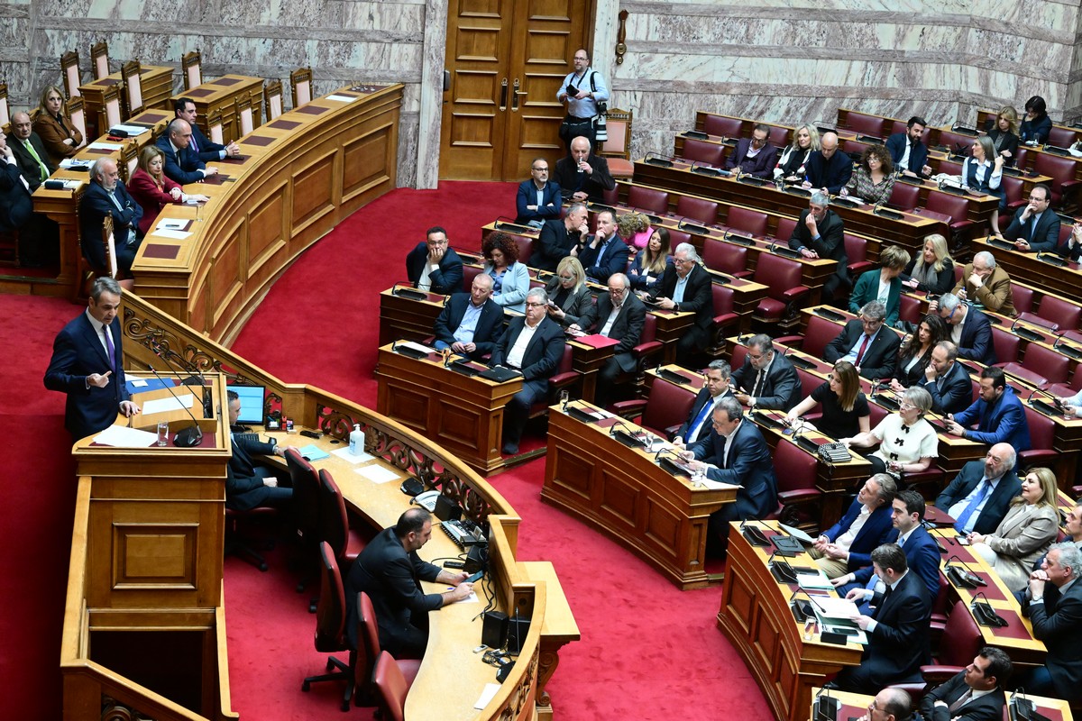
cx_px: 541
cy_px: 360
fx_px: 2104
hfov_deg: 28.8
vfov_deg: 19.5
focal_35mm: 70
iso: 10000
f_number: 5.6
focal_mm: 70
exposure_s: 1/640
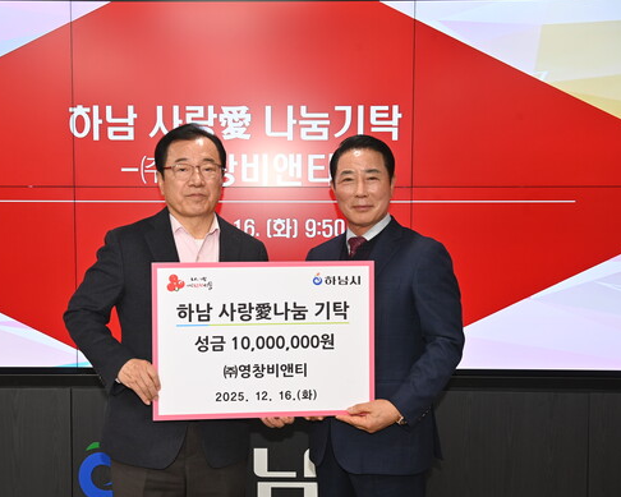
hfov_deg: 41.9
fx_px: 809
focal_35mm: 44
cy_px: 253
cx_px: 262
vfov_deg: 34.2
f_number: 5.6
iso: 800
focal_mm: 38
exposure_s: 1/80
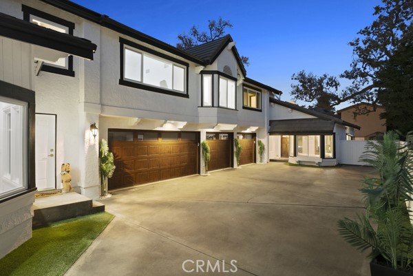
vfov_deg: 62.0
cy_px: 138
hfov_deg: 83.9
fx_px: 230
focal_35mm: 20
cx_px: 206
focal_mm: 20
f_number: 6.7
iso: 1600
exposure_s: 1.5
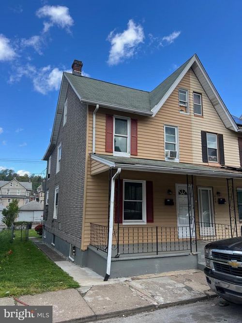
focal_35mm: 26
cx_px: 121
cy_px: 162
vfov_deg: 67.3
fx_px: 242
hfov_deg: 53.0
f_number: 1.5
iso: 50
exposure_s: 1/1724
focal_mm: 5.7
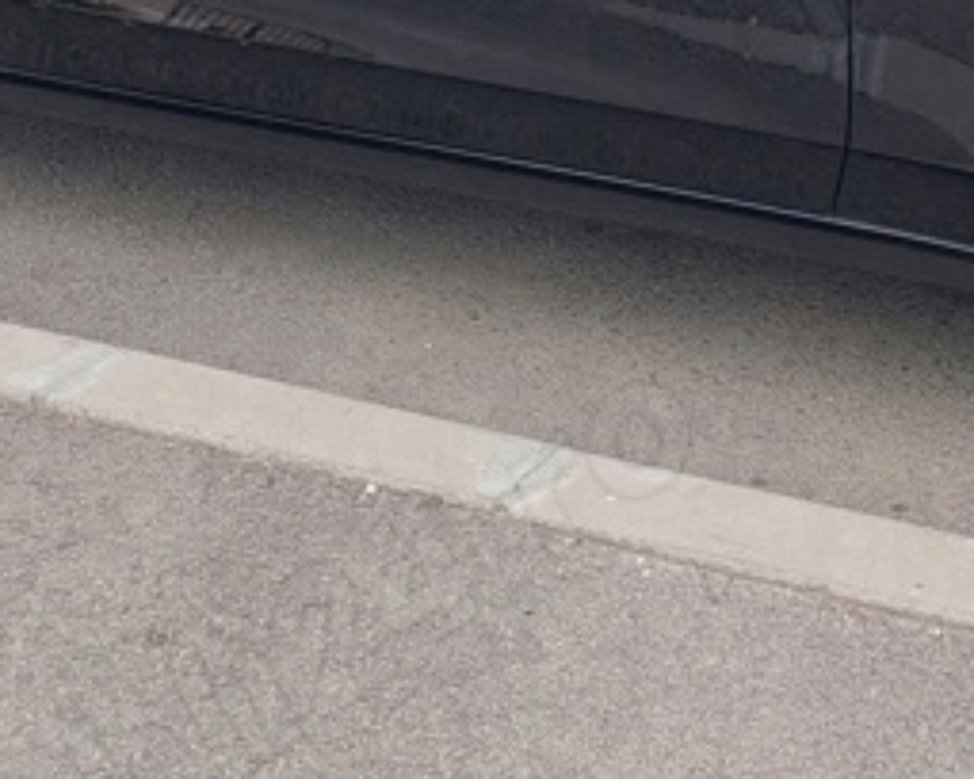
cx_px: 726
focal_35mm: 92
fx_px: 2652
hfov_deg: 20.7
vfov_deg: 15.9
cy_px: -221
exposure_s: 1/283
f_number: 1.8
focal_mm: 5.23
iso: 40
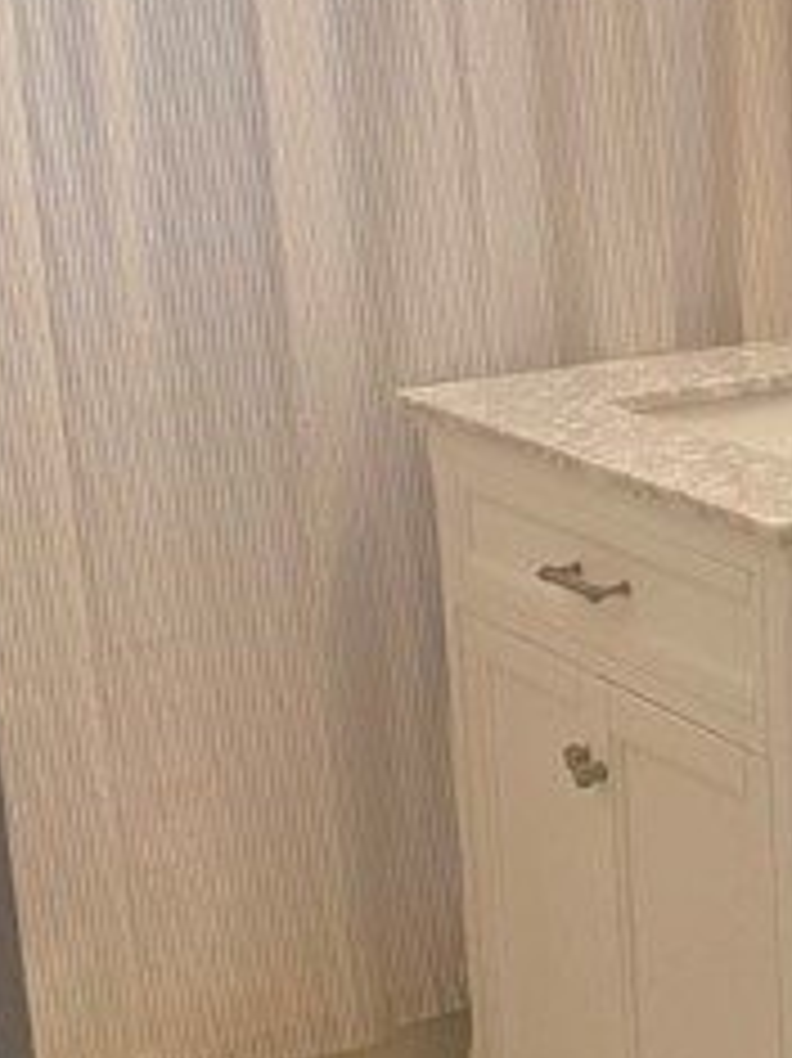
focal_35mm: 85
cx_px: 945
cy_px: 437
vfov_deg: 23.0
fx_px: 2595
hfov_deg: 16.6
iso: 160
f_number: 1.8
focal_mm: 4.25
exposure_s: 1/60
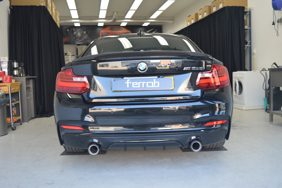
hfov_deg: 55.1
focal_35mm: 34
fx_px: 270
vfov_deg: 38.3
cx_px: 141
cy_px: 94
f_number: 4.5
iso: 400
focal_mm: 23
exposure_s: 1/80
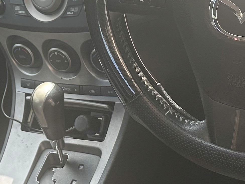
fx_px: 701
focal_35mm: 99
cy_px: 89
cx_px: 76
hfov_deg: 19.7
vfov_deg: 14.9
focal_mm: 6.86
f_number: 1.78
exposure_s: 1/121
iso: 125
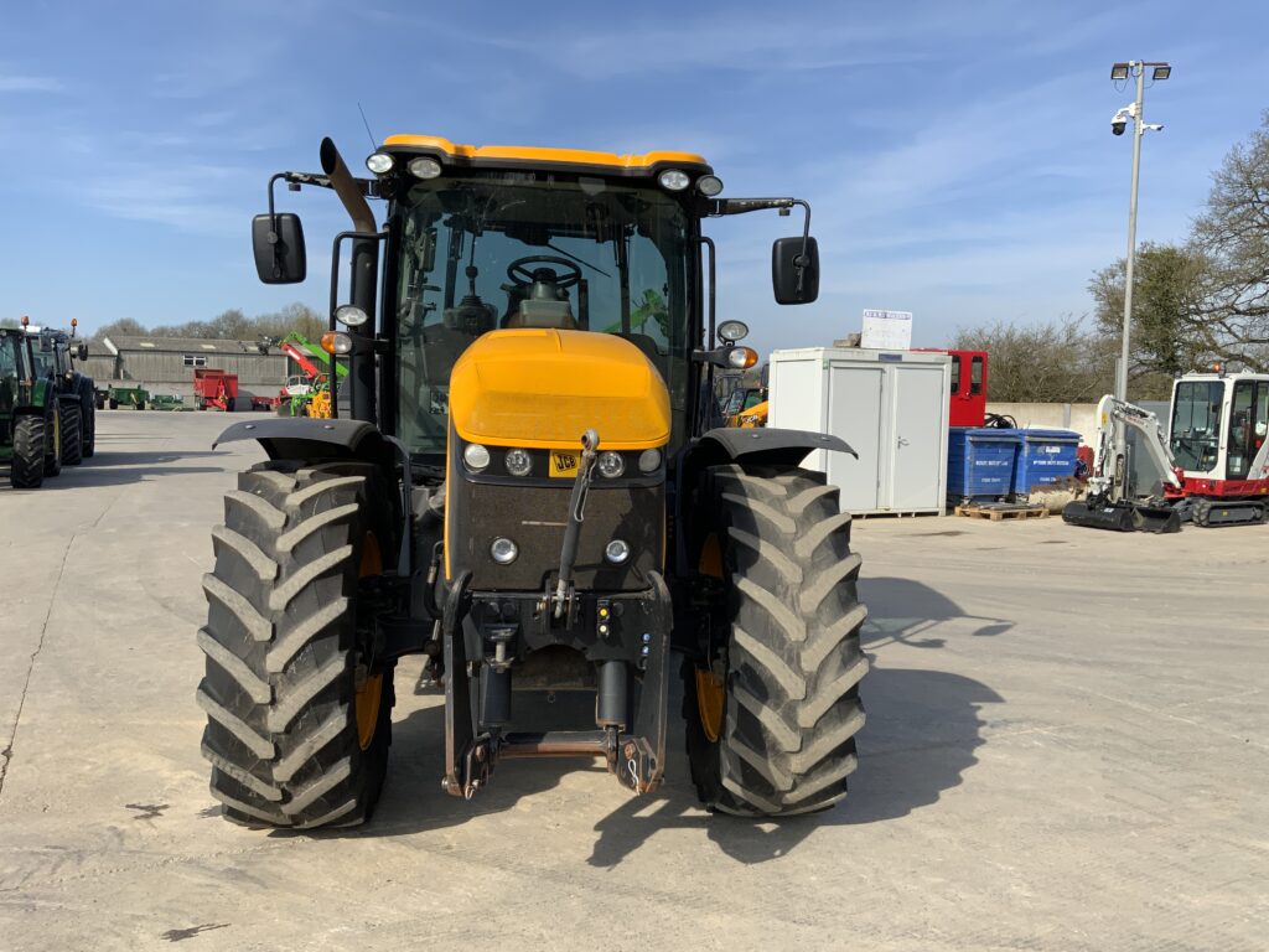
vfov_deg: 48.2
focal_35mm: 29
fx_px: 1063
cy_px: 476
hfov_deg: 61.7
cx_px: 634
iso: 16
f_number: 1.8
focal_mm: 3
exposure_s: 1/1675
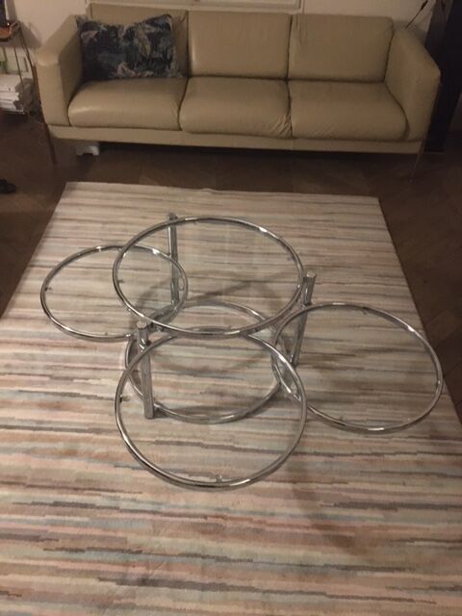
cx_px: 231
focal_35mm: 29
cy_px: 308
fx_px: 516
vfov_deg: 61.7
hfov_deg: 48.2
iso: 640
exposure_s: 1/17
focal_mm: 4.15
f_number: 2.2
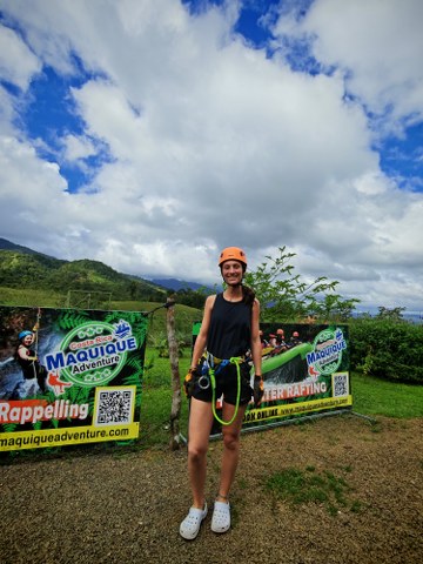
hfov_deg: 78.1
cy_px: 282
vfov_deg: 94.5
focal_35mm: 16
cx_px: 212
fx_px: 261
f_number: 2.2
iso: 50
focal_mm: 1.96
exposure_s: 1/2200
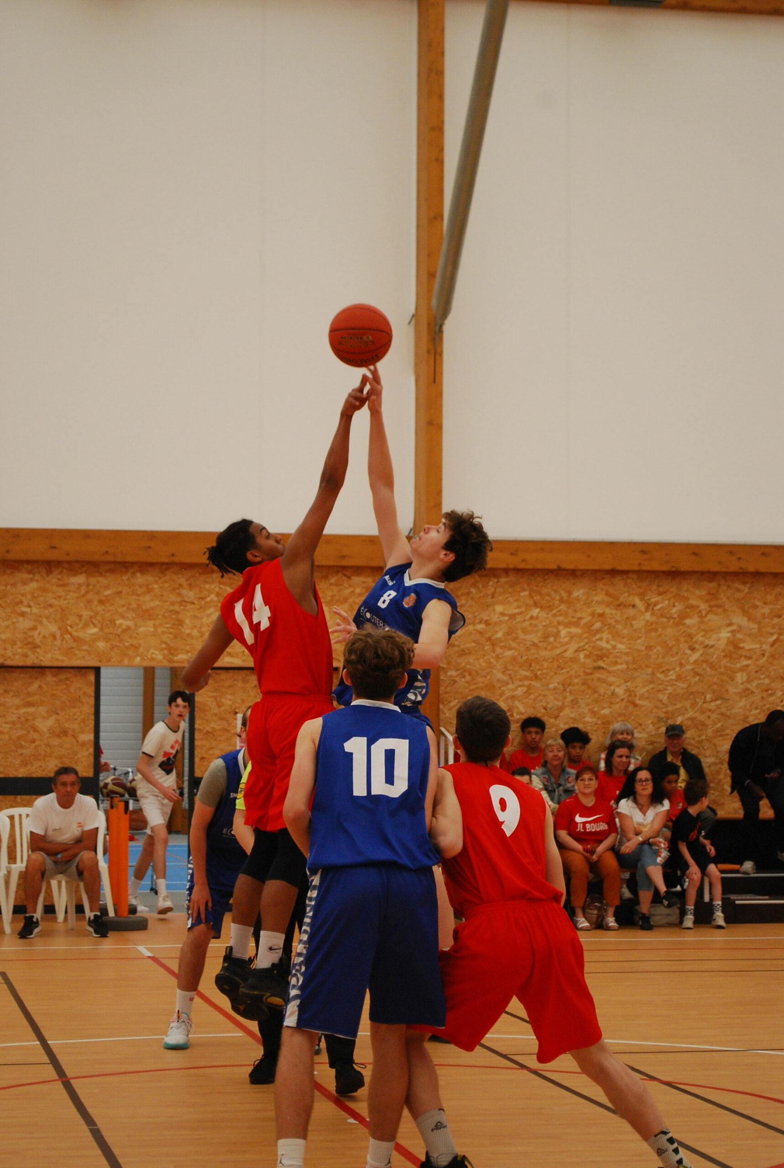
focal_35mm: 82
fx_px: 2682
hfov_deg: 16.6
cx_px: 392
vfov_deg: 24.6
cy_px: 584
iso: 800
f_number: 5.6
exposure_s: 1/500
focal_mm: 55
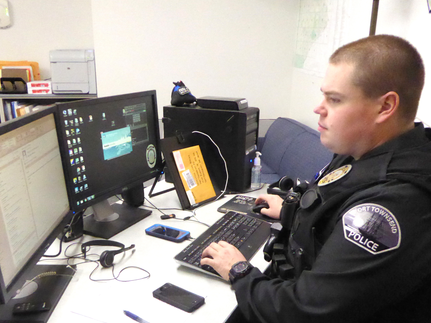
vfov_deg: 40.2
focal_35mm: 35
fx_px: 436
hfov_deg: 52.6
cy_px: 214
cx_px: 197
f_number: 3.3
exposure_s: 1/50
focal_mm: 4.3
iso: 1600
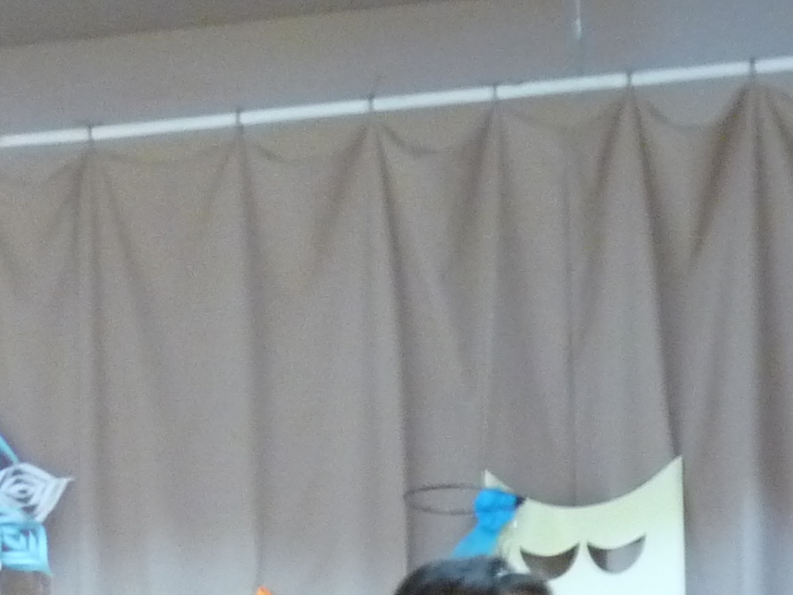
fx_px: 5064
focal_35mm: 221
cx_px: -735
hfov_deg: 8.5
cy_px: 930
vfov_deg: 6.6
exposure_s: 1/8
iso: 400
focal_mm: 9.2
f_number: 3.2
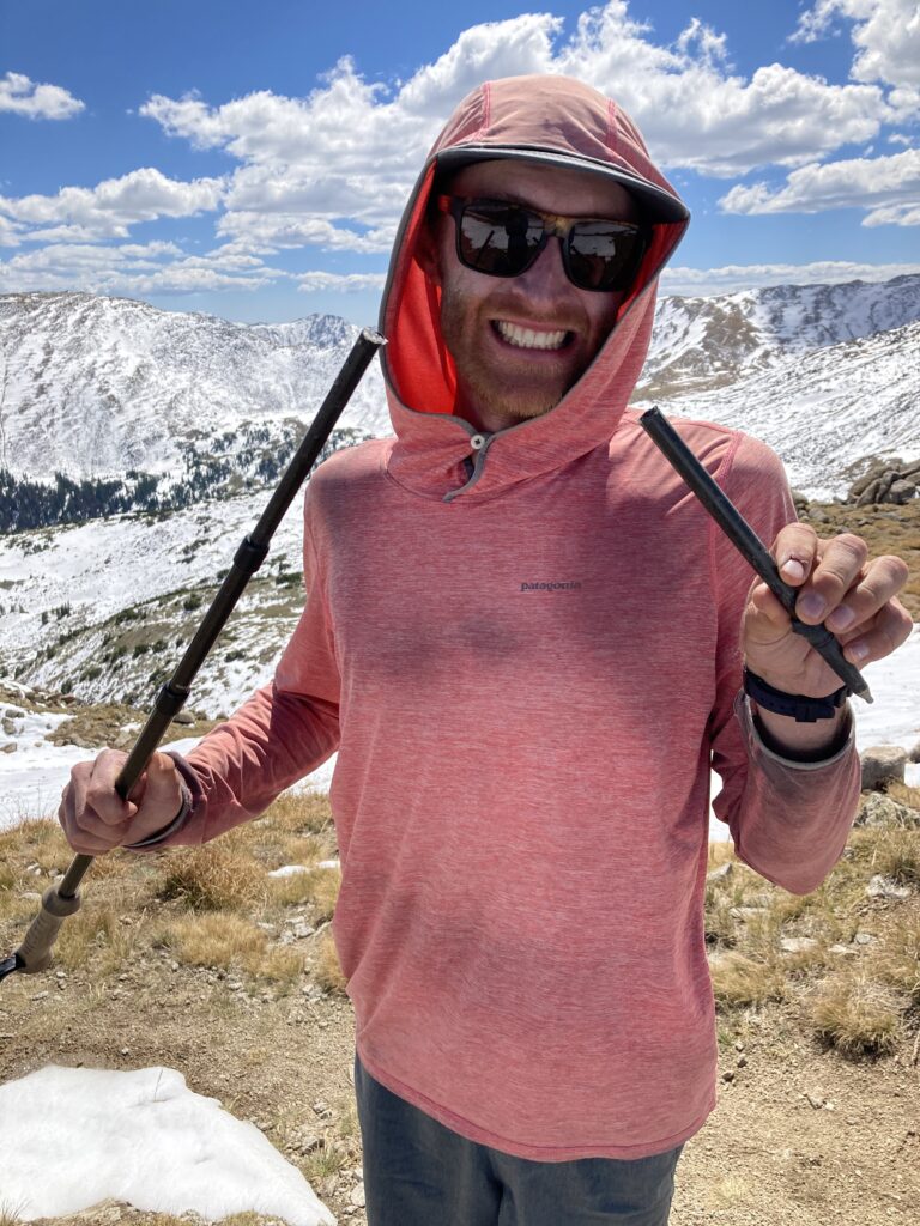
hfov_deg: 49.7
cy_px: 613
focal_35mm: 28
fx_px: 992
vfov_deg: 63.4
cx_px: 460
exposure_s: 1/4000
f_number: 1.8
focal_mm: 3.99
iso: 20
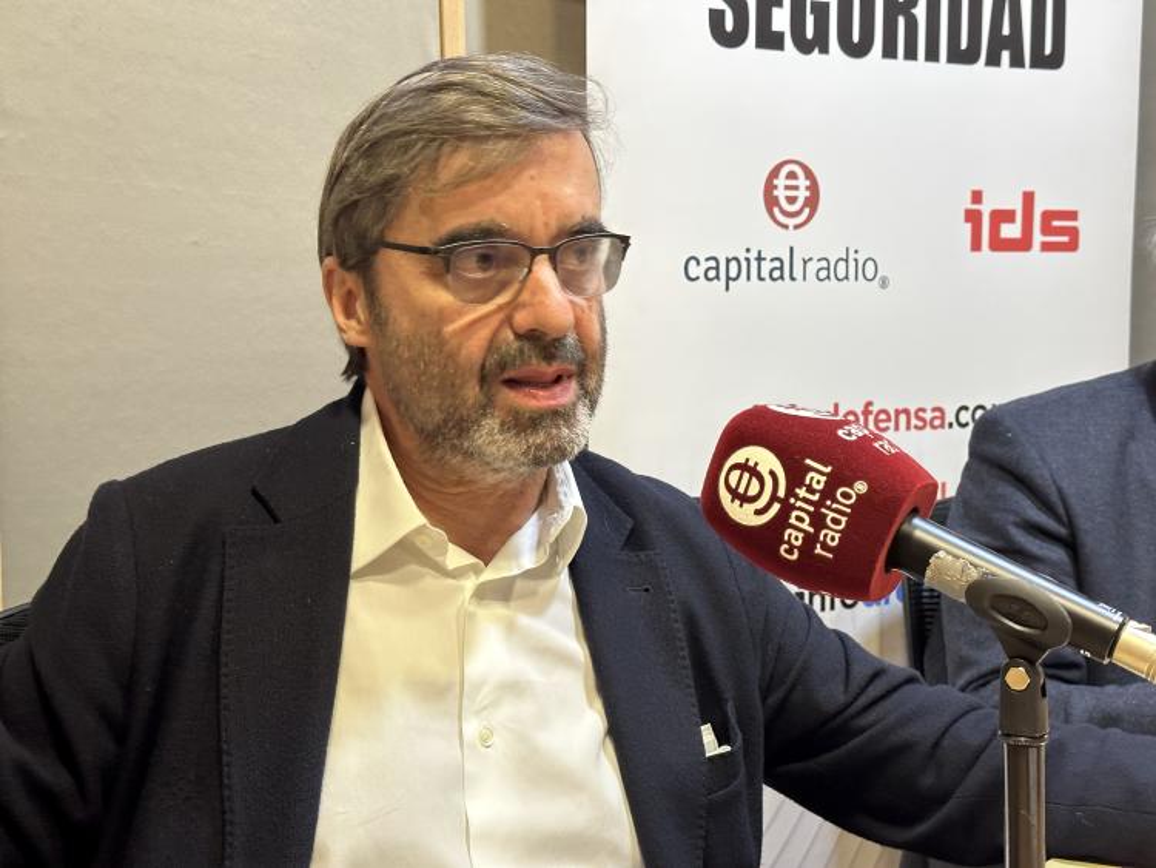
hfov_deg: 39.6
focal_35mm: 48
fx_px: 1603
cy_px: 434
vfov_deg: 30.3
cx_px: 578
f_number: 1.78
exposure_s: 1/50
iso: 200
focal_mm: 6.86
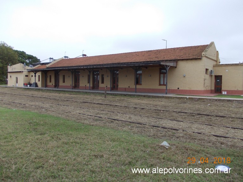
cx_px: 122
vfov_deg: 49.7
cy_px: 91
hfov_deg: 63.5
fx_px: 196
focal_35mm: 28
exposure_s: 1/250
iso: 100
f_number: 2.7
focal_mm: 4
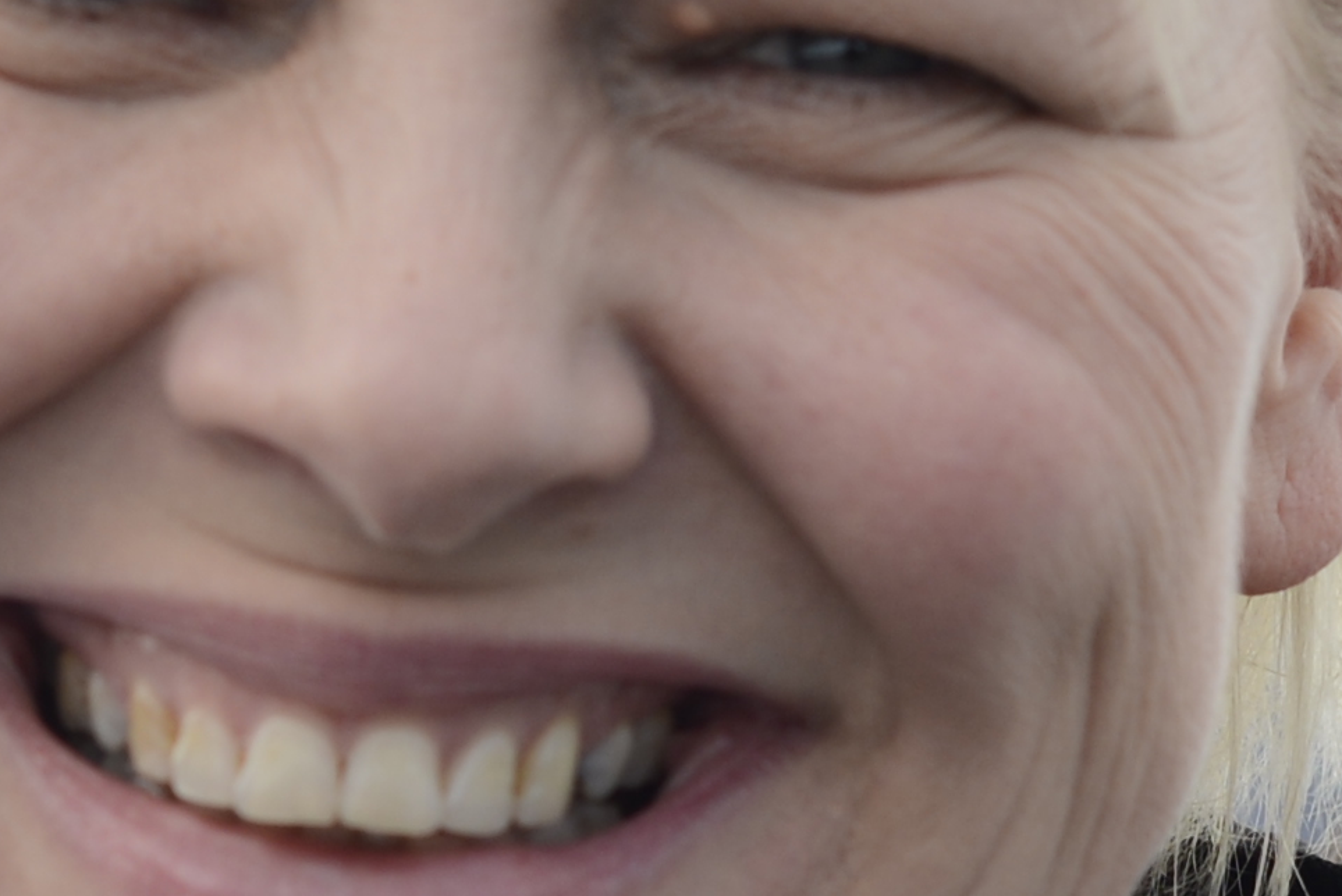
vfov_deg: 4.4
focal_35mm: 312
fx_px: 11637
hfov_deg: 6.6
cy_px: 874
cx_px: 191
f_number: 5.6
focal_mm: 50
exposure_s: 1/320
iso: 200
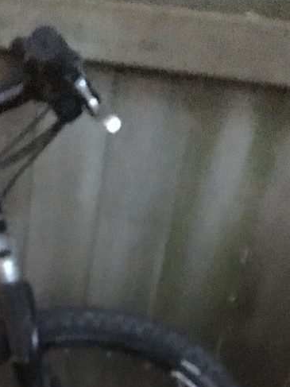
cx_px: -2
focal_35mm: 61
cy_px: 398
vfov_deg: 29.3
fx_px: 682
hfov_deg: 23.0
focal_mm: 4.15
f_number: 2.2
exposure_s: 1/15
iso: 2000
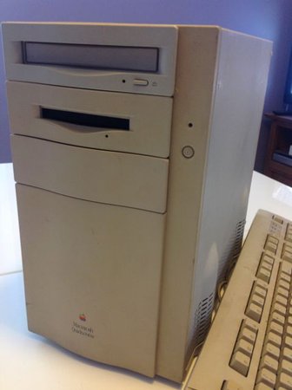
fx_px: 395
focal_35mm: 35
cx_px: 146
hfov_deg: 40.6
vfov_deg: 52.7
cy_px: 195
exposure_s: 1/15
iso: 125
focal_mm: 4.28
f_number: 2.4
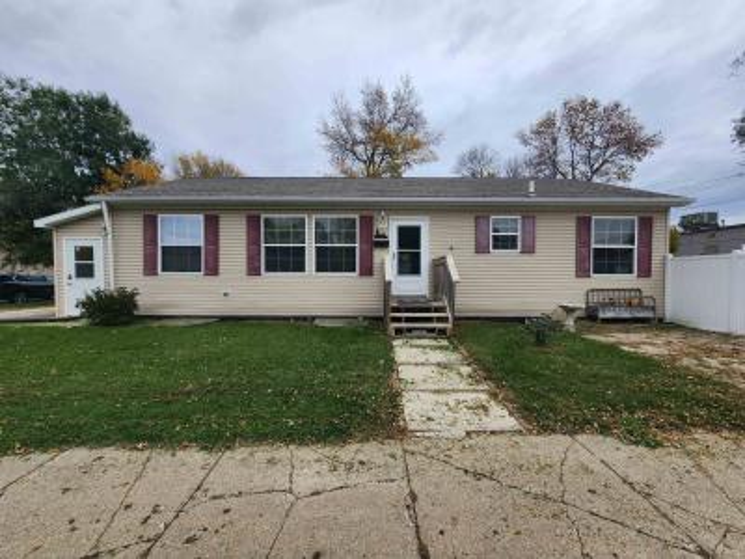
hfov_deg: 106.2
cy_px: 280
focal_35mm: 13
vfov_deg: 89.9
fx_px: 280
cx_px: 372
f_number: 2.2
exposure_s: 1/820
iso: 50
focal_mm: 2.2
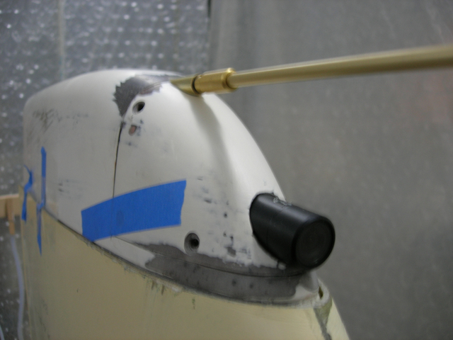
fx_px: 497
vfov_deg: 37.7
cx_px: 226
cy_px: 170
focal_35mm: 38
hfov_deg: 49.0
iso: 64
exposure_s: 1/9.4
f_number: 2.8
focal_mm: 7.8
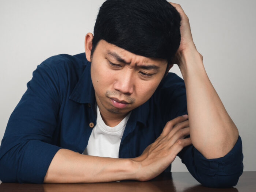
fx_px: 540
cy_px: 97
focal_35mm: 73
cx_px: 79
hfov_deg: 26.5
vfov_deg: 20.2
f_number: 2.8
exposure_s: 1/80
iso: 400
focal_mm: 25
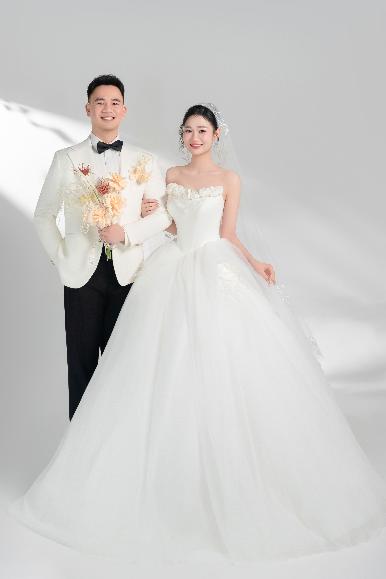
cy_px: 290
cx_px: 193
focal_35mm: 63
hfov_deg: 21.6
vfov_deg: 31.9
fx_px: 1012
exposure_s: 1/160
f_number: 2.8
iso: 250
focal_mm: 62.9
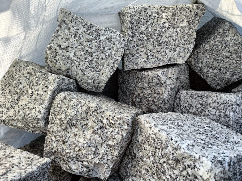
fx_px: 168
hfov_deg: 71.6
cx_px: 121
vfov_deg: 56.8
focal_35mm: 24
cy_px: 90
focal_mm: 5.59
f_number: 1.8
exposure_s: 1/329
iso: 50
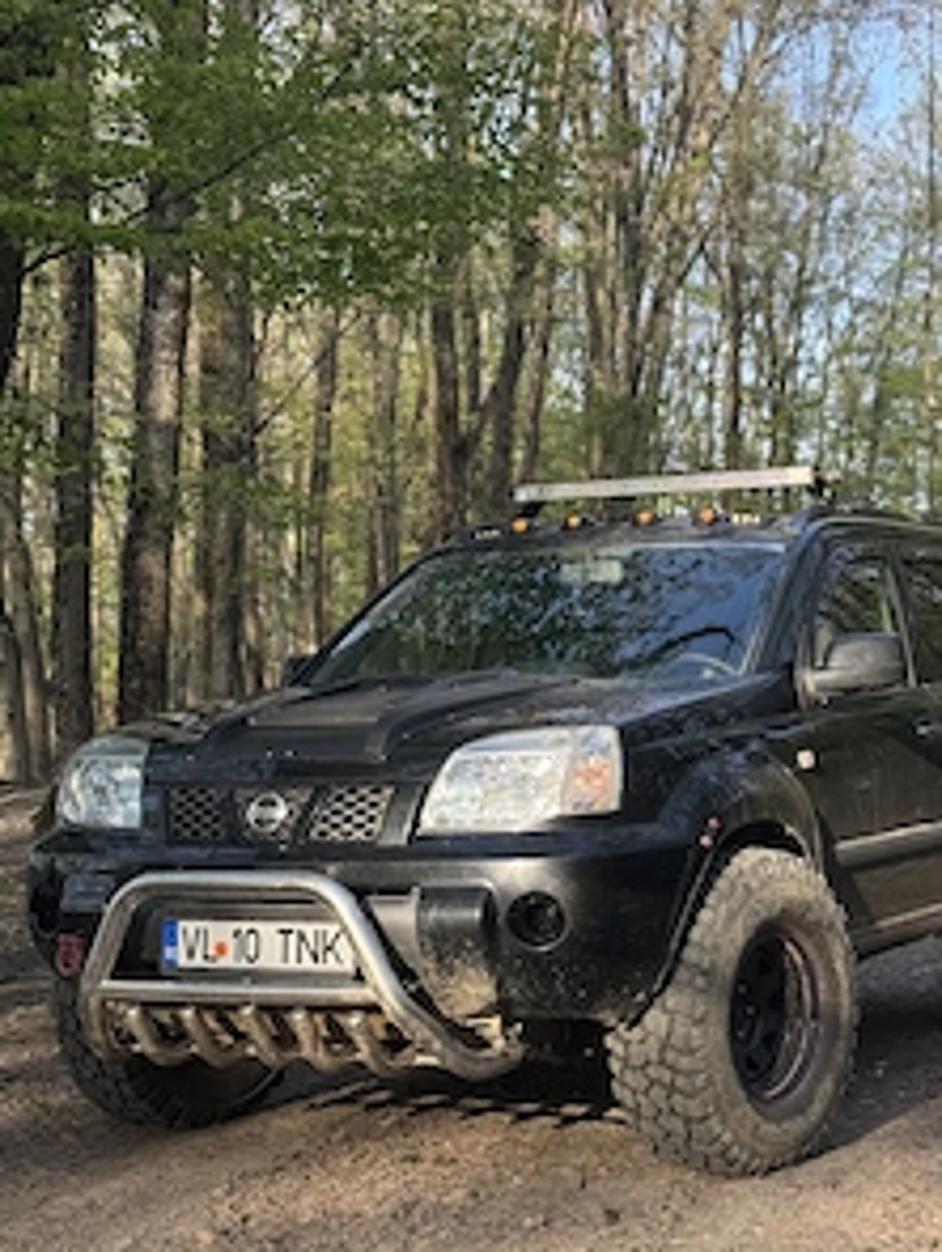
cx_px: 611
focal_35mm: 65
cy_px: 641
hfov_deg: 22.6
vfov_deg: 29.8
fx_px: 2353
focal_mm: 6.76
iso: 64
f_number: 1.78
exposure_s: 1/470
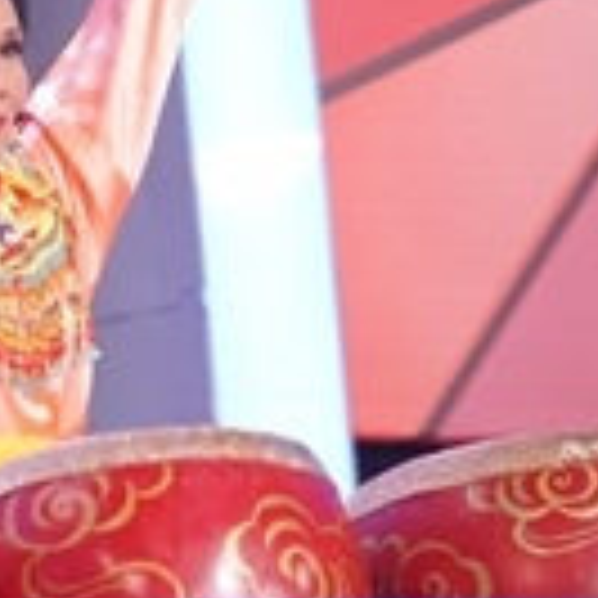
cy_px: 119
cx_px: -328
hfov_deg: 2.7
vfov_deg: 2.8
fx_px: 12450
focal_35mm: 637
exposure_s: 1/320
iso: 5000
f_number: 4
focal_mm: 200
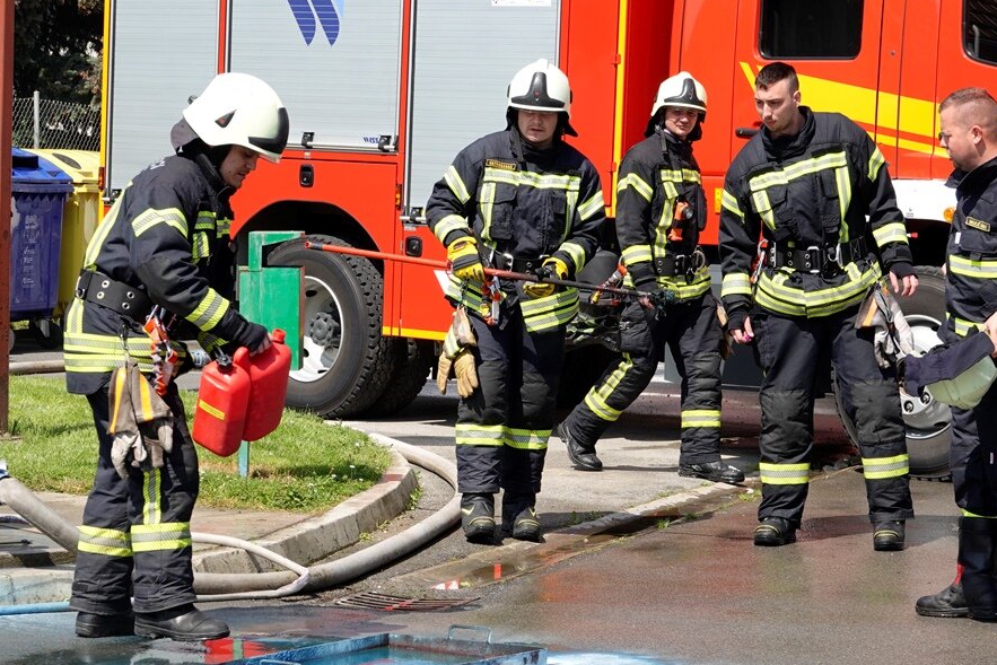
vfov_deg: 11.8
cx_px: 522
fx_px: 3213
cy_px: 364
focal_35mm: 116
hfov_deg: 17.6
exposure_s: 1/640
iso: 100
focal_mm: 36.72
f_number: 4
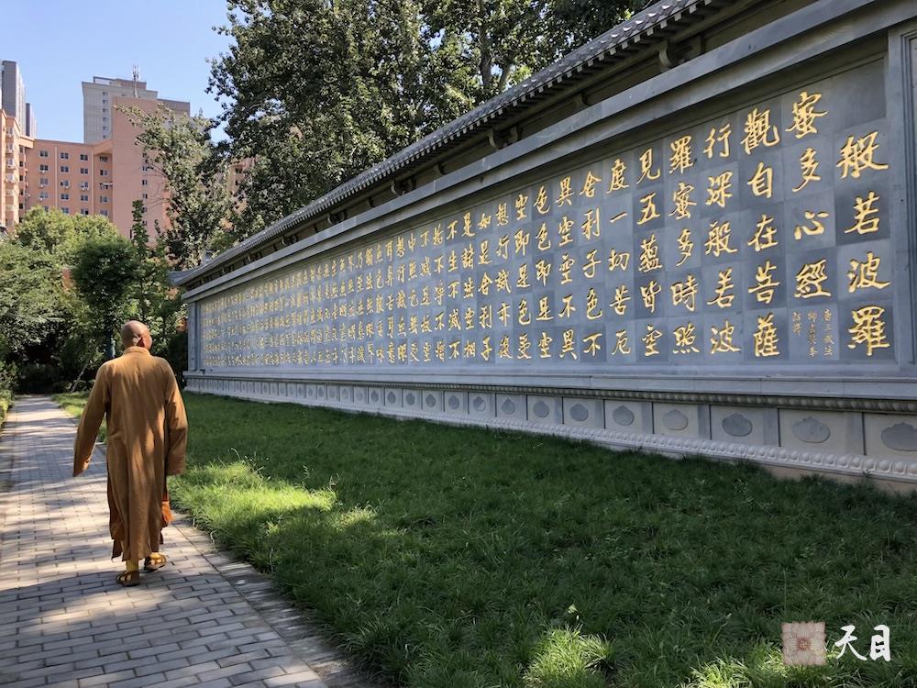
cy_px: 344
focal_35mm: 28
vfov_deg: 49.7
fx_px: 742
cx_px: 458
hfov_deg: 63.4
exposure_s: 1/182
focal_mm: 3.99
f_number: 1.8
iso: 20
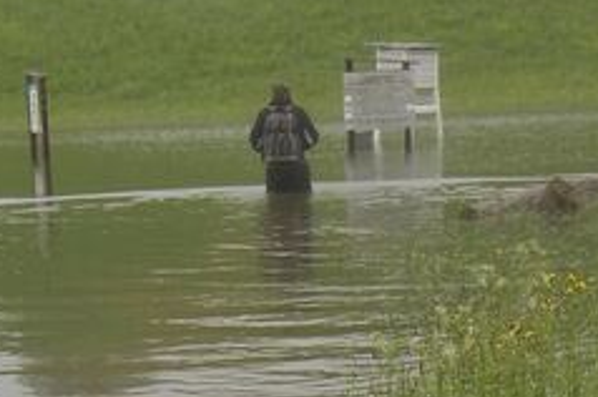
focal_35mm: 105
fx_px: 1742
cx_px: 254
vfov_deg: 12.8
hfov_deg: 19.5
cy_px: 415
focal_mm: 5.4
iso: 160
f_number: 3.5
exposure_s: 1/233
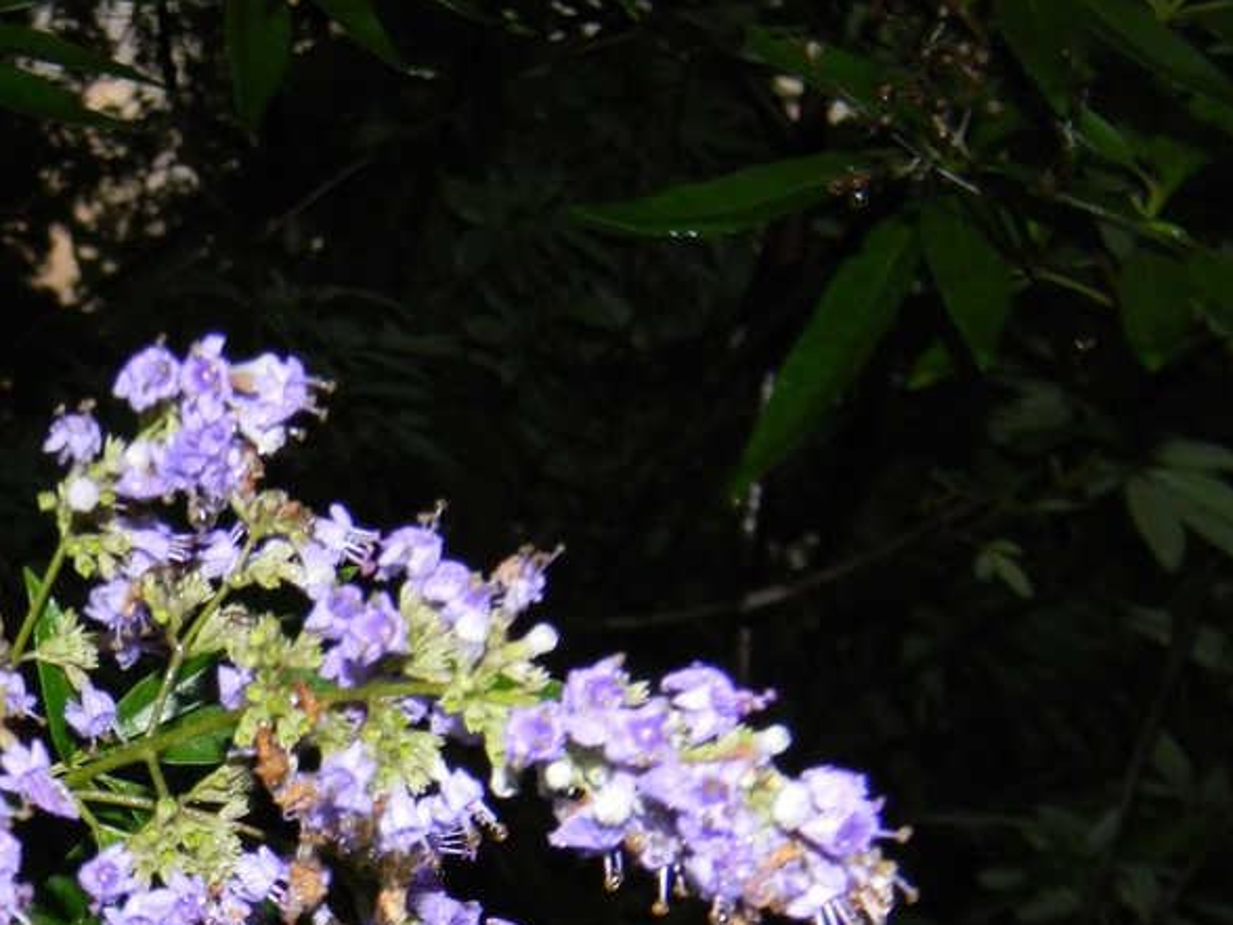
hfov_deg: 34.2
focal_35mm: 54
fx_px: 1923
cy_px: 801
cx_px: 199
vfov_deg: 26.3
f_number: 7.6
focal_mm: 7.3
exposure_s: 1/30
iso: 200
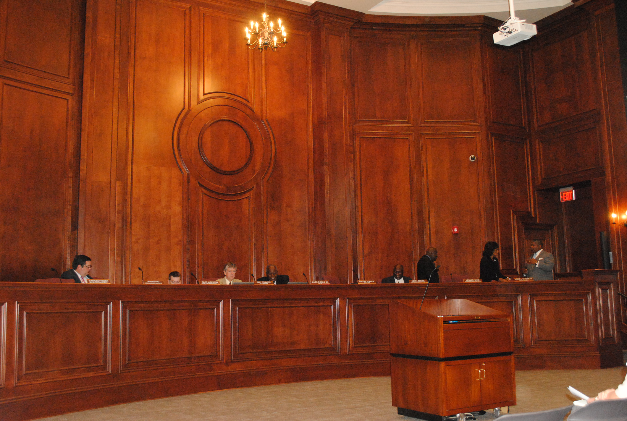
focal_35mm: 36
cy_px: 210
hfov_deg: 53.0
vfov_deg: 37.0
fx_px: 628
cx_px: 314
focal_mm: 24
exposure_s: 1/60
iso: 1600
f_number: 5.6
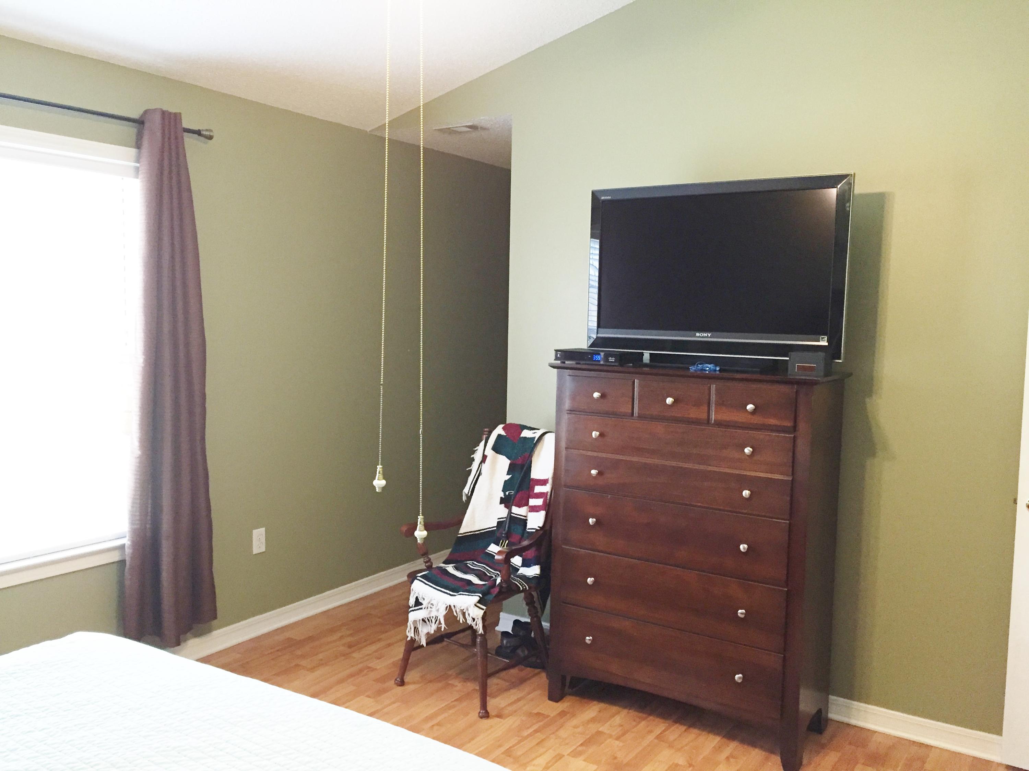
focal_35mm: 29
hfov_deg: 61.7
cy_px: 386
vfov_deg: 48.2
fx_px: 862
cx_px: 514
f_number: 2.2
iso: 200
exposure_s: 1/30
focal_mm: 4.15
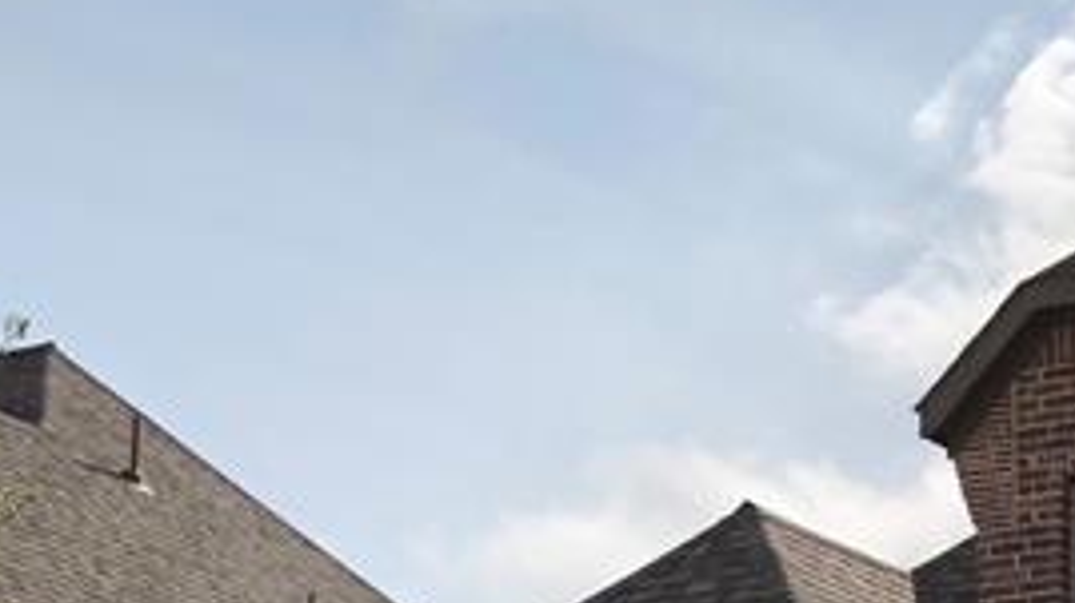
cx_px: 1331
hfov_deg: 17.5
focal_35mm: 116
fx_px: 3305
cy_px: 1226
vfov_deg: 9.7
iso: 20
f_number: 1.8
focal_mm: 3.99
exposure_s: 1/2667
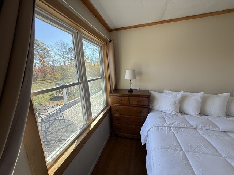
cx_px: 117
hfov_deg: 102.1
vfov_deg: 85.7
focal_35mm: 14
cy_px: 88
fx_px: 95
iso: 64
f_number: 2.2
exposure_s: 1/222
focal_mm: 2.22
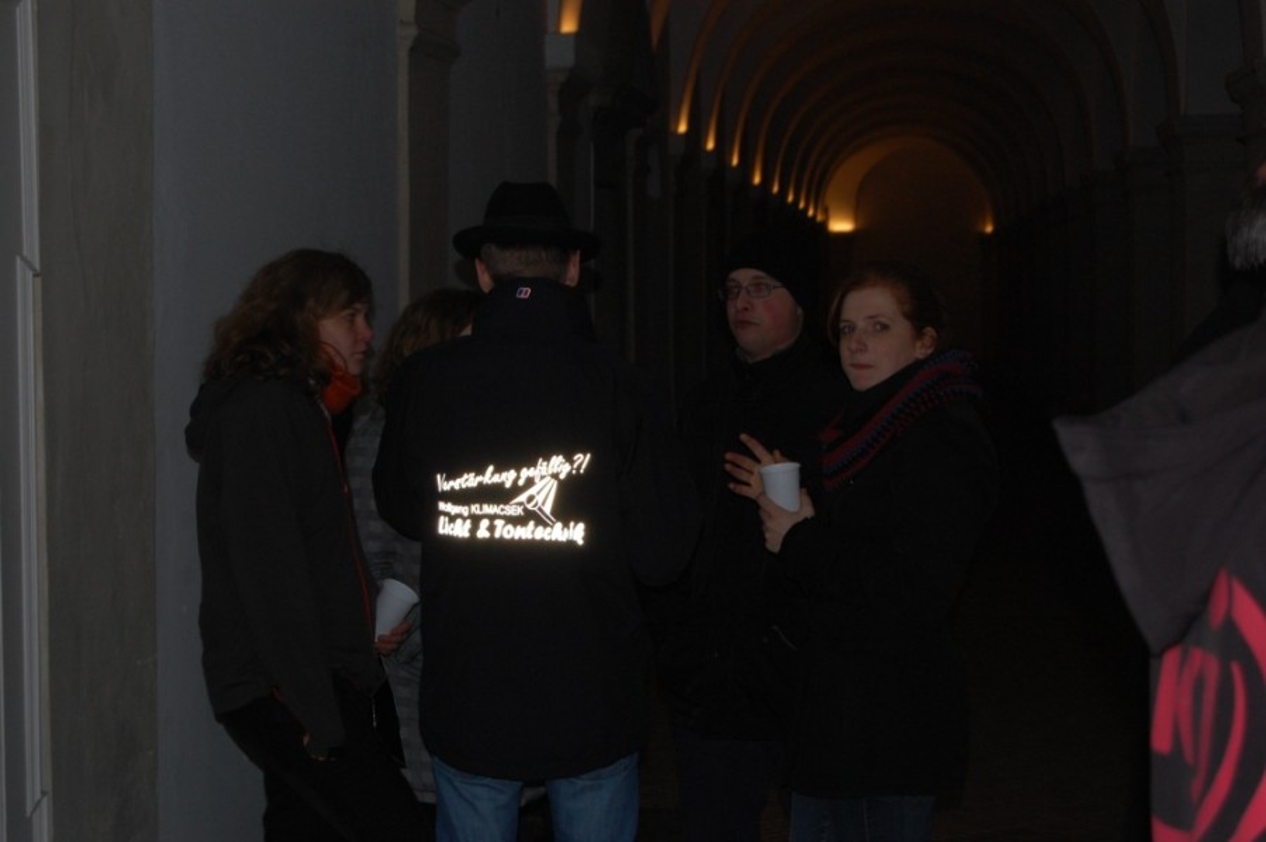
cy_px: 421
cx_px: 633
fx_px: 2899
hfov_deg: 24.6
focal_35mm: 82
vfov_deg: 16.5
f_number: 5.6
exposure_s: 1/60
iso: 400
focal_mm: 55
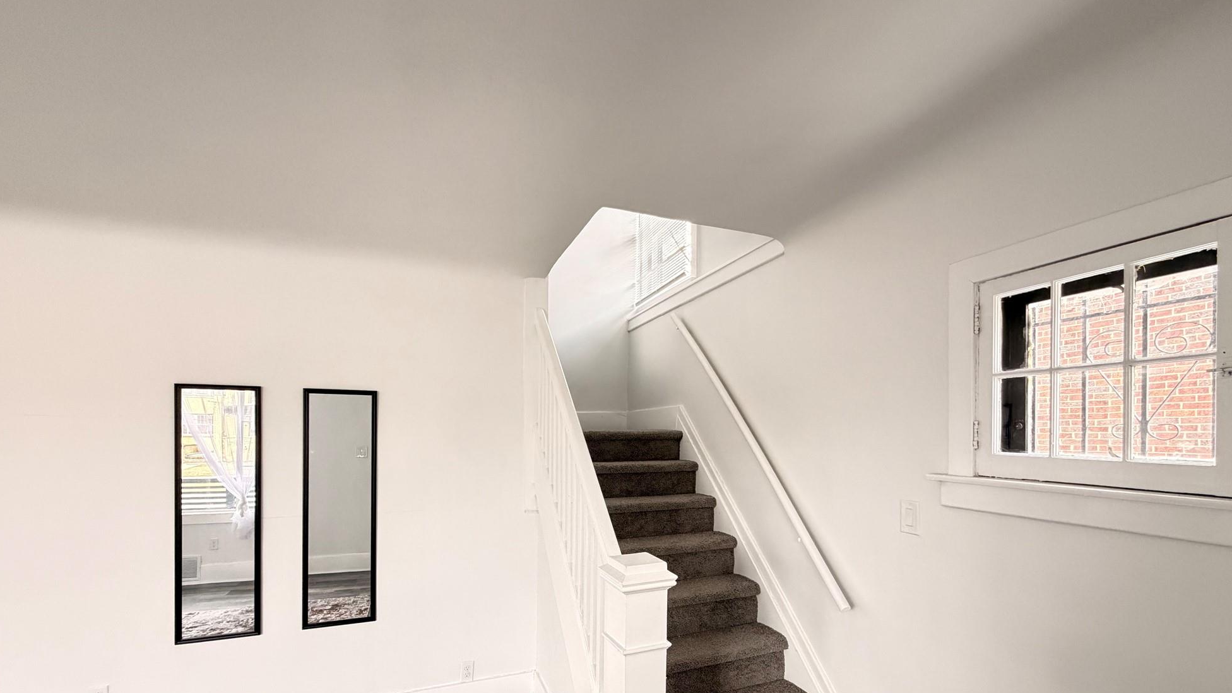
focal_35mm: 16
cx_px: 640
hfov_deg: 99.3
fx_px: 523
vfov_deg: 66.0
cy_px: 439
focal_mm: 2.22
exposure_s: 1/83
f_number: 2.2
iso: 320
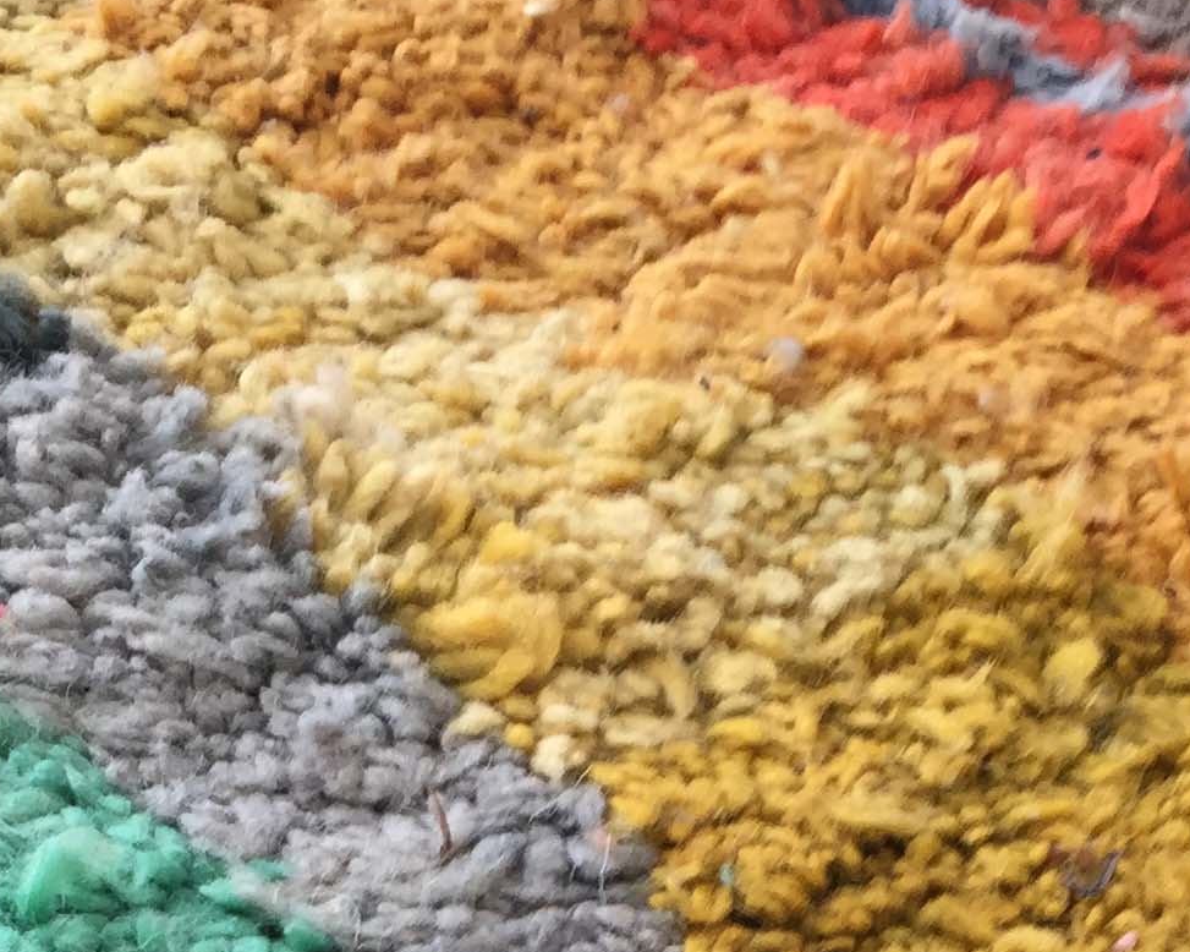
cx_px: 509
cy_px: 1714
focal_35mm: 95
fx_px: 3345
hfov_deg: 20.2
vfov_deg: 14.3
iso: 40
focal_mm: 4.15
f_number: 2.2
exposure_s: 1/50
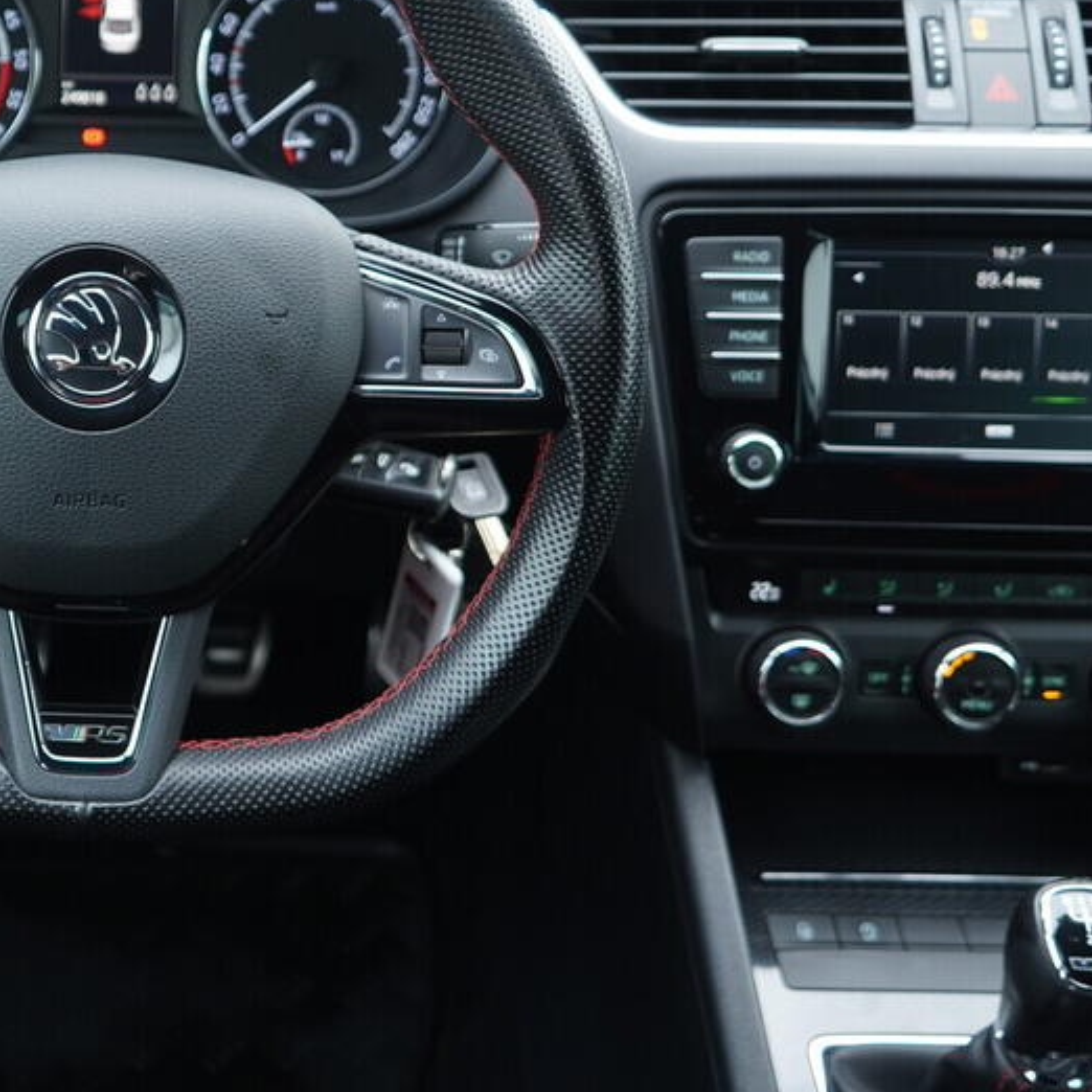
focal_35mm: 60
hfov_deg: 27.5
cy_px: 401
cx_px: 98
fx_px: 2141
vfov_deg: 28.5
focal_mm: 24
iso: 400
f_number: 2.8
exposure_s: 1/40
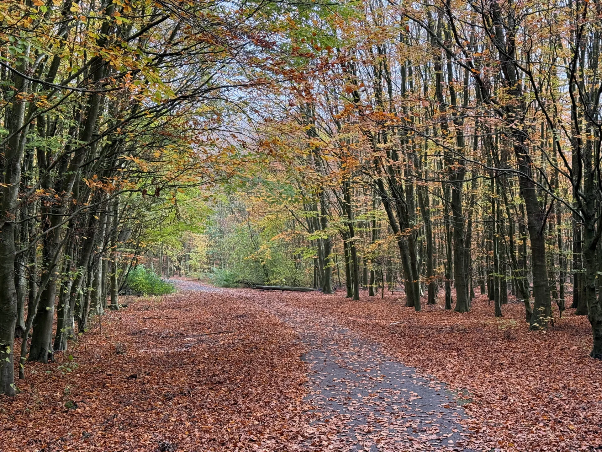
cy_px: 226
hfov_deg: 39.7
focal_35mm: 48
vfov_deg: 30.3
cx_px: 301
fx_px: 835
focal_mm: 6.76
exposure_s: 1/224
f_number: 1.78
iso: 64
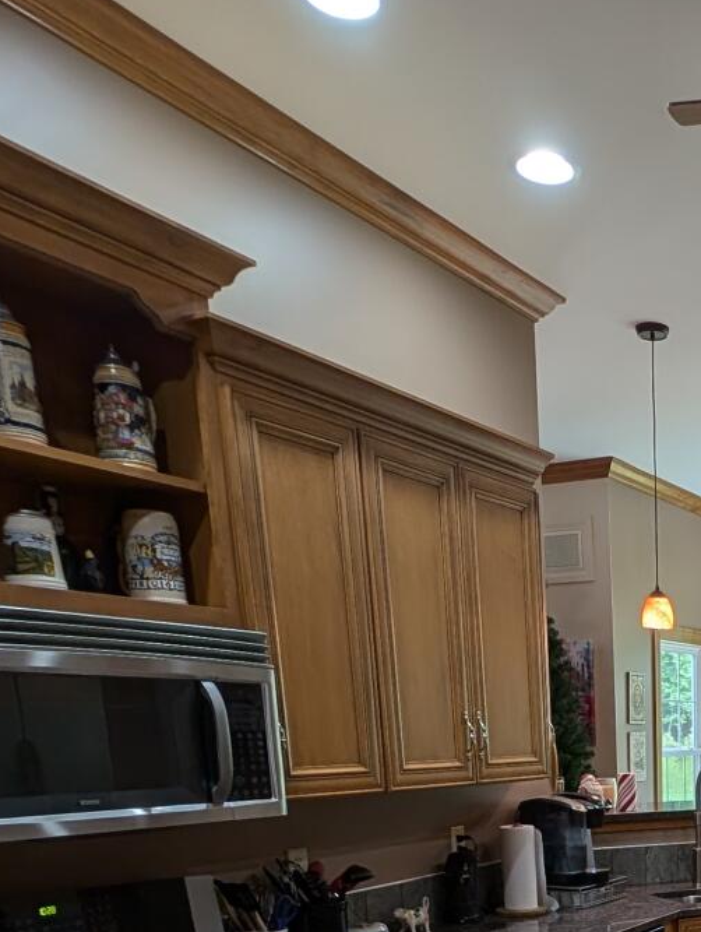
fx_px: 970
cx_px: 748
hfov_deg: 34.9
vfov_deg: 43.1
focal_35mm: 36
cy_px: 959
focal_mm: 2.23
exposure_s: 1/30
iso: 40
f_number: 1.95
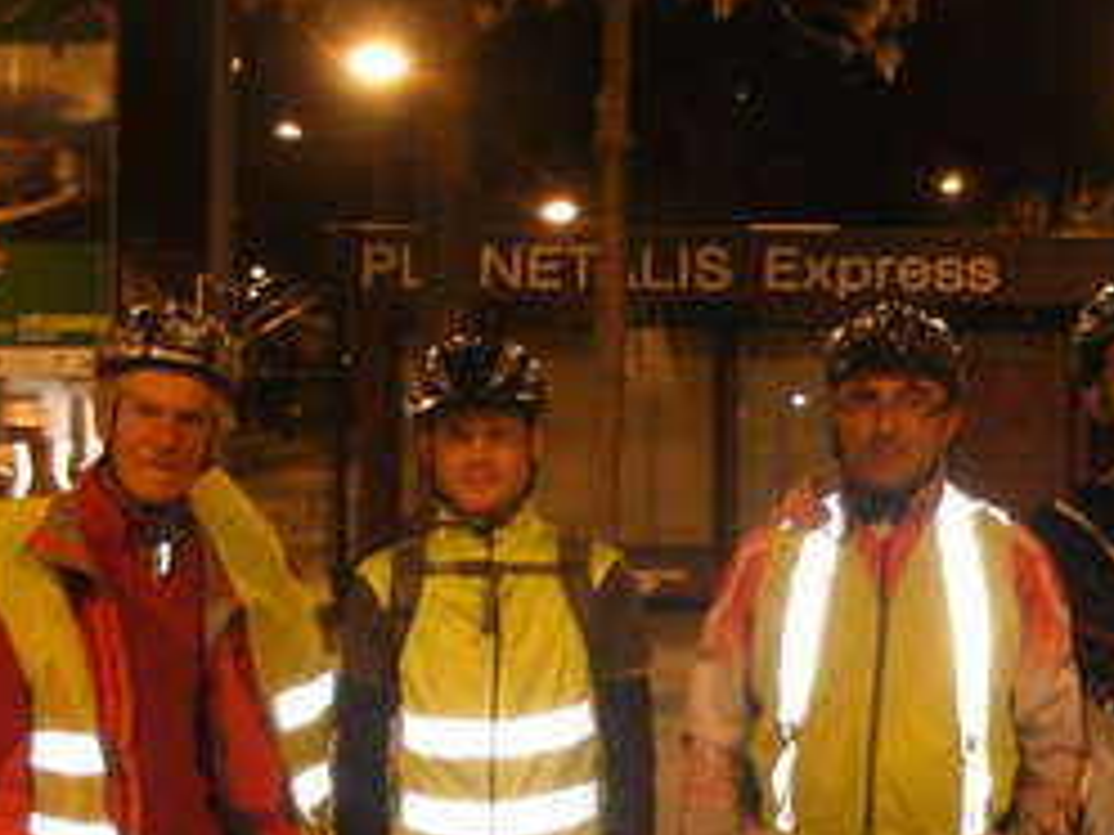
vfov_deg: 16.0
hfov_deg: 21.2
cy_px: 637
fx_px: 2961
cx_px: 786
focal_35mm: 92
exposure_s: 1/4.1
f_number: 2.9
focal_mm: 6.3
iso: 200
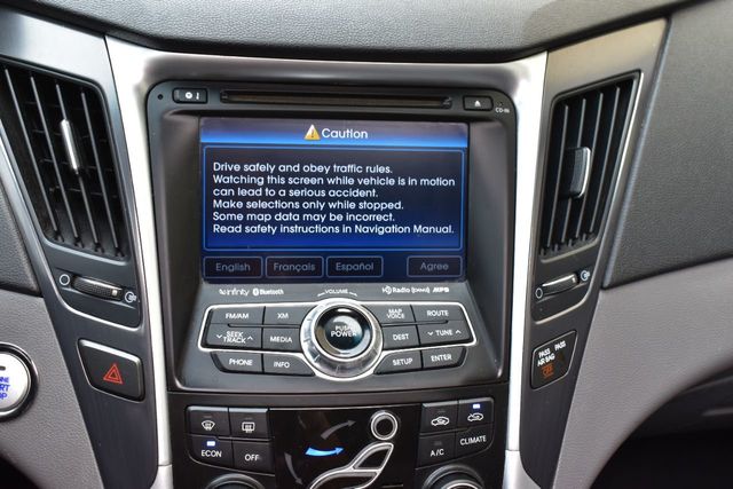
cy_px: 244
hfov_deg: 41.1
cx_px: 366
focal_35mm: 48
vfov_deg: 28.1
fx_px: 977
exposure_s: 1/40
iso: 400
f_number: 7.1
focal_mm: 32
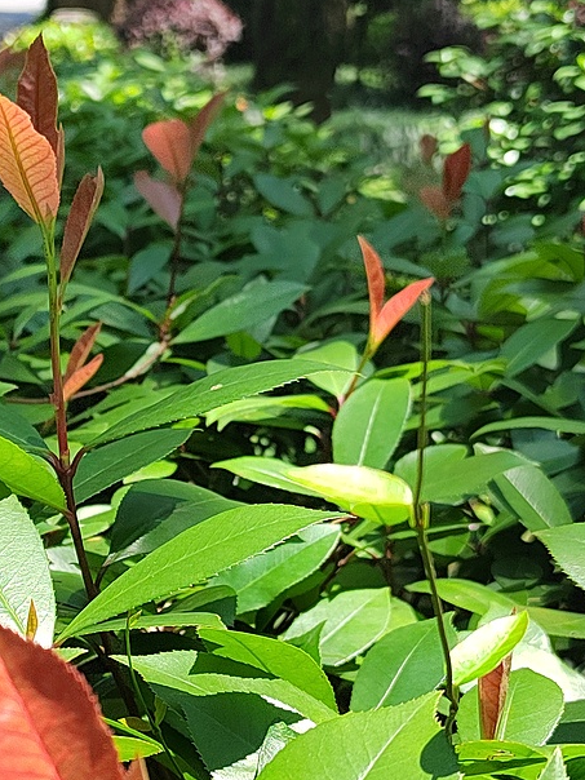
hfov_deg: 22.4
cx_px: 139
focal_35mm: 65
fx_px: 1465
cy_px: 429
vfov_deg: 29.8
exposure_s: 1/876
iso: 369
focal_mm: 5.52
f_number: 1.9
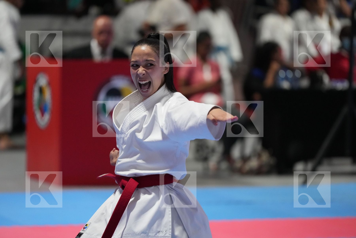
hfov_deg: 10.3
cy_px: 119
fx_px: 1978
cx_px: 178
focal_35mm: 200
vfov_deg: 6.9
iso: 5000
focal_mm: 200
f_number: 2.8
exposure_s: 1/500
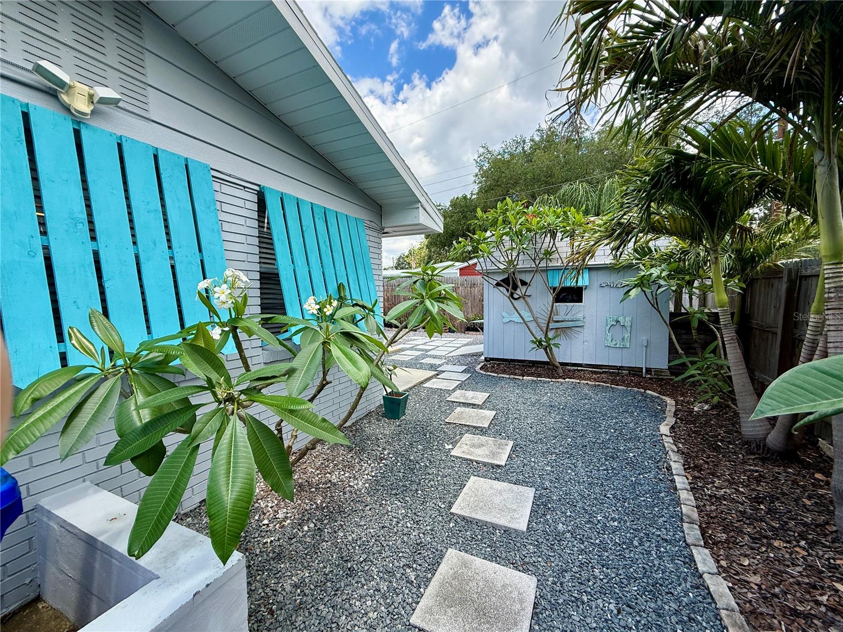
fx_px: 341
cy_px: 316
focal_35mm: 14
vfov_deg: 85.7
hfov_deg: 102.1
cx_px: 422
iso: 64
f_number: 2.2
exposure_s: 1/664
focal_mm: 2.22
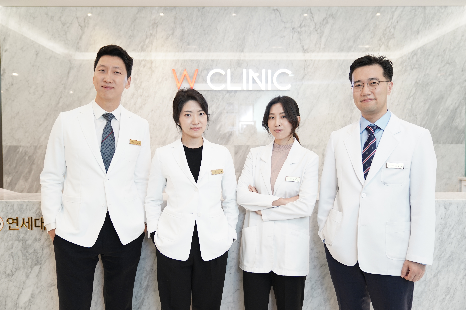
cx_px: 233
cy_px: 155
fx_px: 401
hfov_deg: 60.3
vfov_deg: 42.3
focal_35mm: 31
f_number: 2.8
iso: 800
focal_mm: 31
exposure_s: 1/125
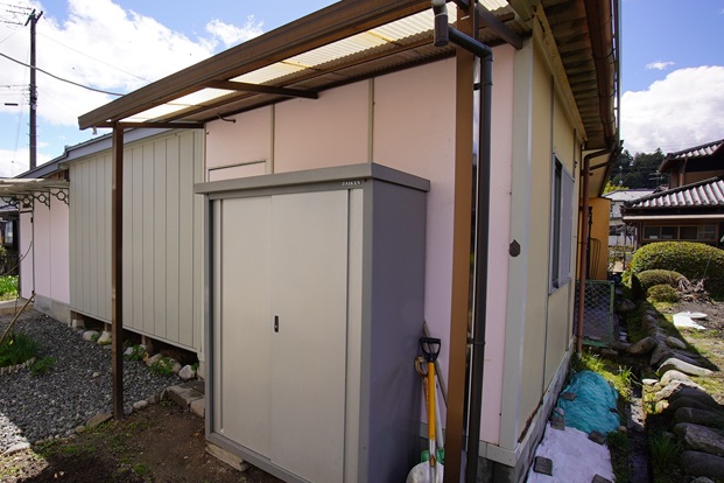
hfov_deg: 85.3
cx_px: 275
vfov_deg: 64.5
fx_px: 382
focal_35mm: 19
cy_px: 257
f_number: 10
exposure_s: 1/125
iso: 100
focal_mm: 10
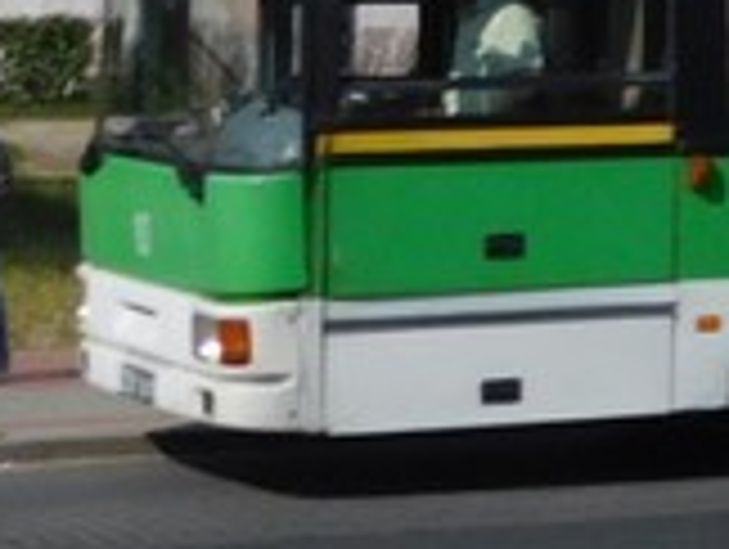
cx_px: 1710
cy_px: -488
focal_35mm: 250
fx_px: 5273
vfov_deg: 5.8
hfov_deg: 7.4
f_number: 8
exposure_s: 1/400
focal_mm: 8
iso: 125
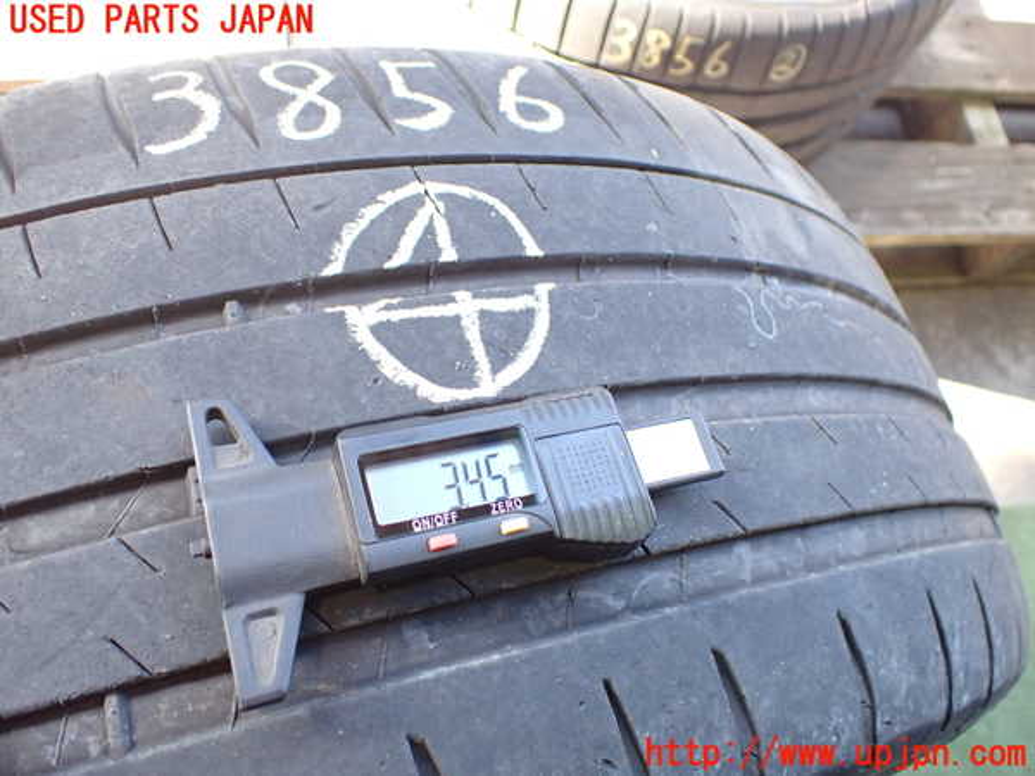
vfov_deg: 46.8
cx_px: 518
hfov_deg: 60.0
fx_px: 897
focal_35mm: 30
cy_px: 388
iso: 500
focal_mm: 5.4
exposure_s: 1/125
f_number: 2.3
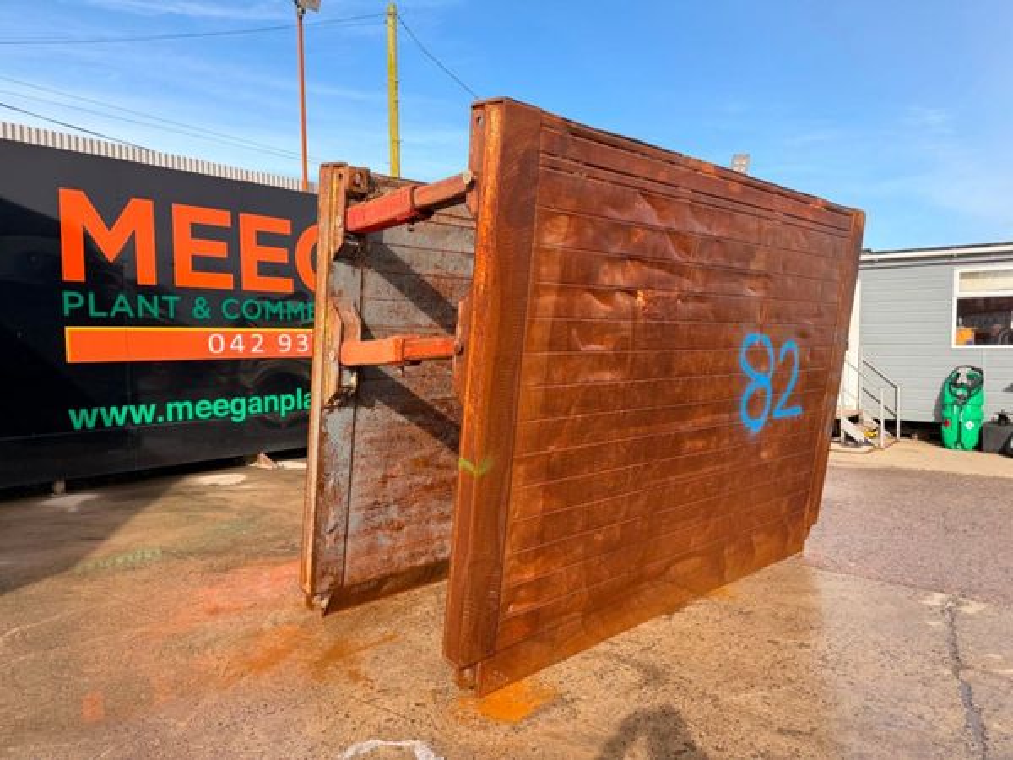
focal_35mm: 24
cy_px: 380
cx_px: 506
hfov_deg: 71.6
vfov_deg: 56.8
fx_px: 702
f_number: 1.78
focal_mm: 6.76
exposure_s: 1/1901
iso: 100
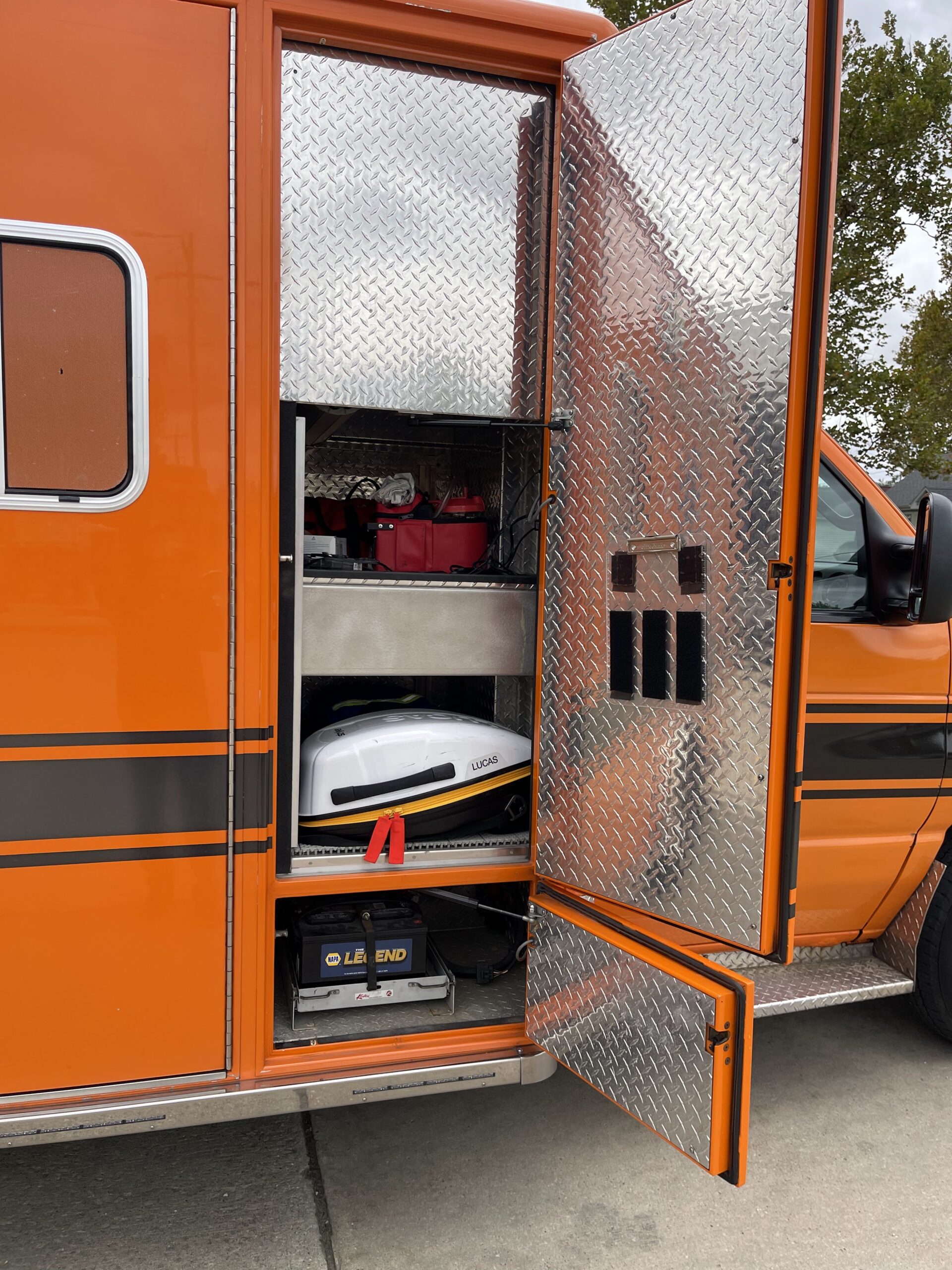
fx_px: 953
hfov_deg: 53.1
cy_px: 635
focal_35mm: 26
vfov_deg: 67.3
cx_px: 476
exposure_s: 1/874
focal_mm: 5.1
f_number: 1.6
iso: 32
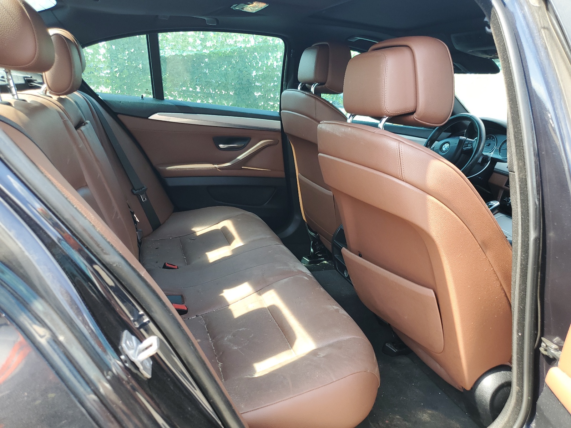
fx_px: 429
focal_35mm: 26
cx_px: 286
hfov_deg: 67.3
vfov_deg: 53.1
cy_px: 214
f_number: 1.5
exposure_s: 1/161
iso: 50
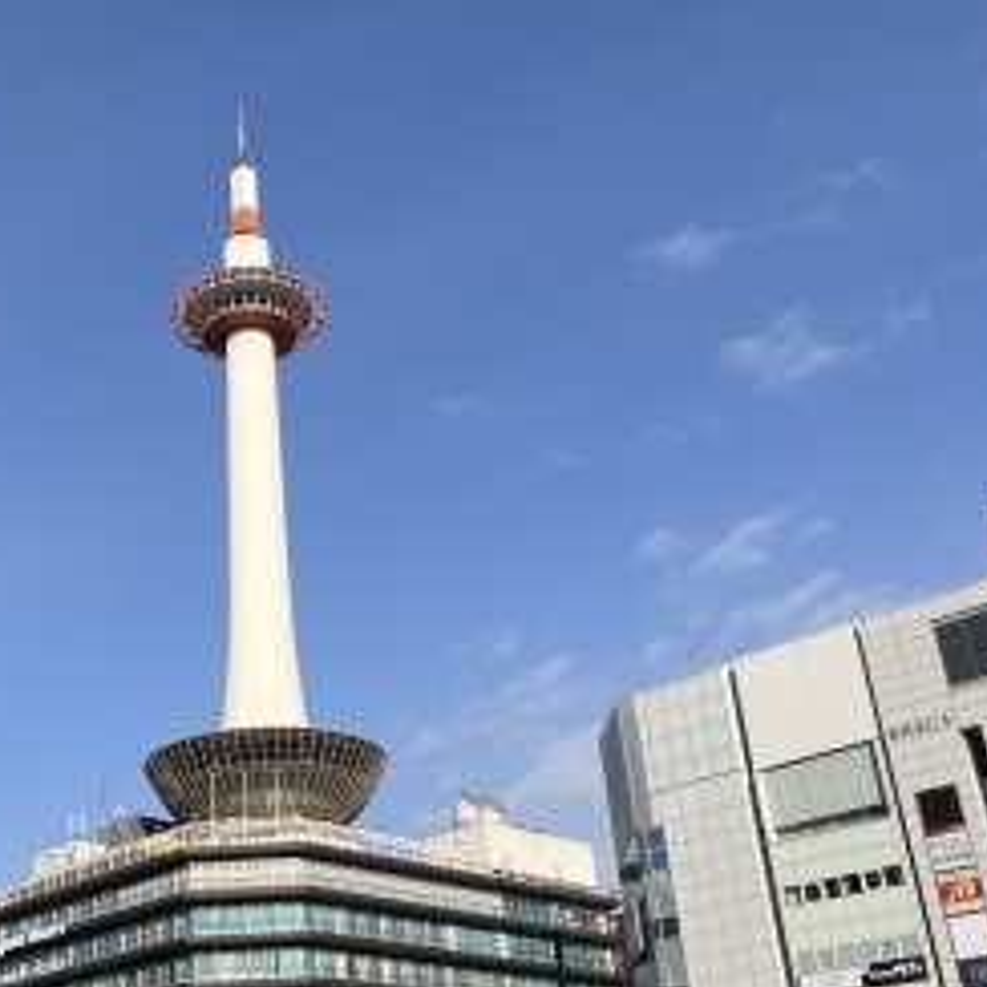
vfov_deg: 36.0
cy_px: 457
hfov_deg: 35.3
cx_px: 249
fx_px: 1516
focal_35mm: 47
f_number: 1.6
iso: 50
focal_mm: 5.1
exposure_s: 1/4016
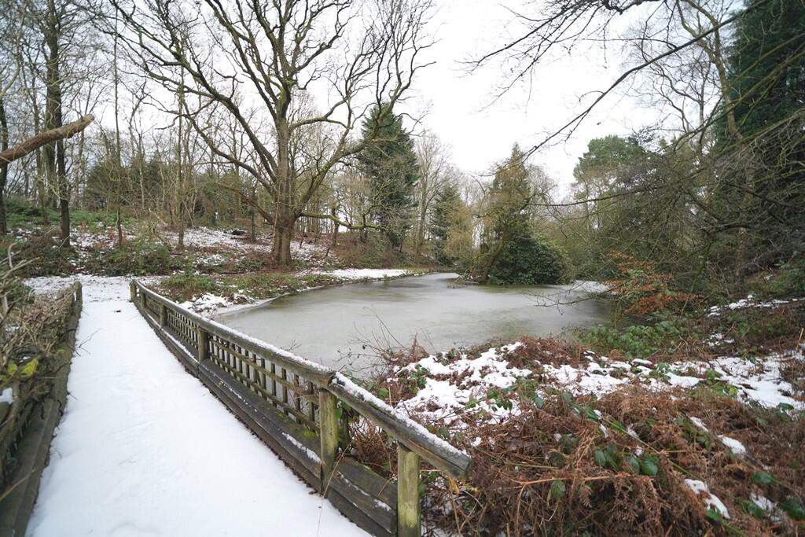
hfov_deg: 112.6
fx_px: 268
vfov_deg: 90.0
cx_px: 402
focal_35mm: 12
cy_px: 268
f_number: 4
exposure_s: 1/60
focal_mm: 12
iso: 400
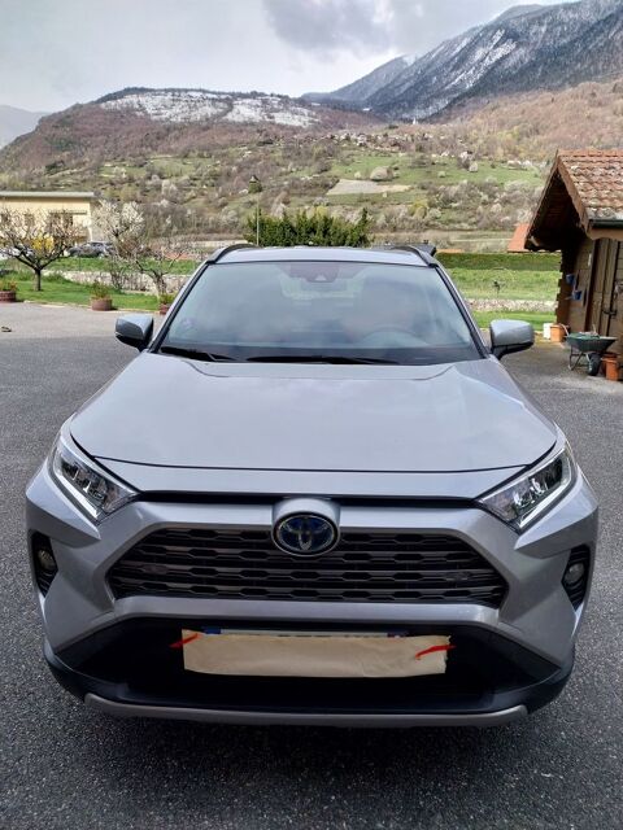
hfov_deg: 53.1
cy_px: 415
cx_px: 312
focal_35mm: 26
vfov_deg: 67.3
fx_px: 624
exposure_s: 1/522
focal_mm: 4
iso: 25
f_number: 1.8
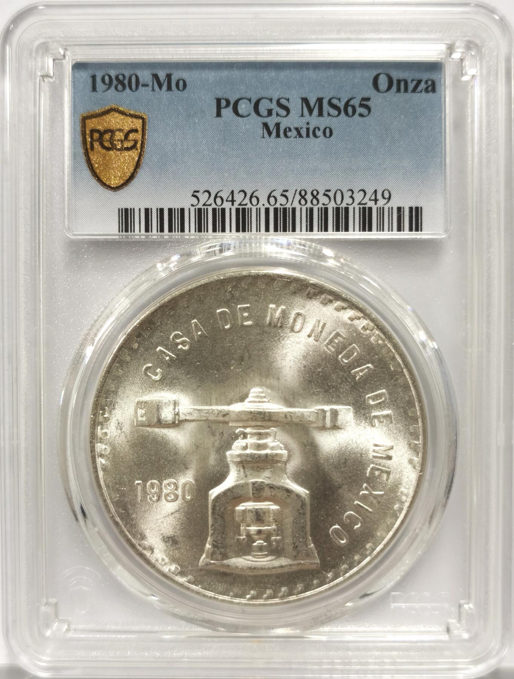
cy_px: 340
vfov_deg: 35.4
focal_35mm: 54
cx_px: 257
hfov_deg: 27.2
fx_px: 1063
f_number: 16
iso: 100
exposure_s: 1/100
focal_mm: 5.56
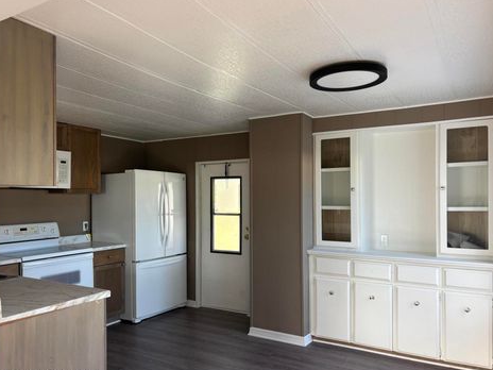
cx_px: 239
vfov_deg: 49.7
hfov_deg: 63.4
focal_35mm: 28
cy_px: 194
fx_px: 399
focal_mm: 5.96
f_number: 1.6
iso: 80
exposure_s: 1/121
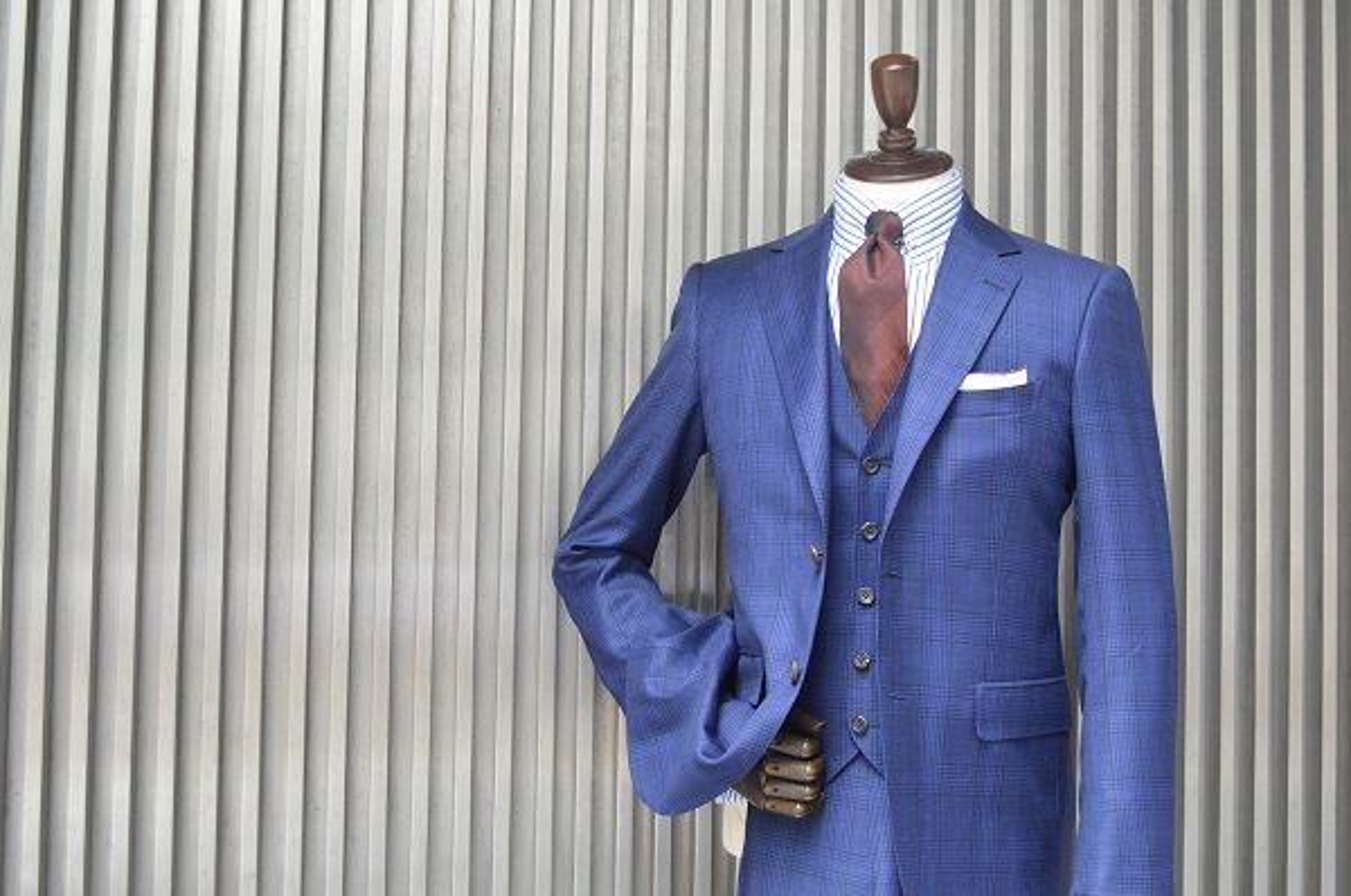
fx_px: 1630
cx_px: 676
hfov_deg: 45.0
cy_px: 448
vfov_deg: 30.7
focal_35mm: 44
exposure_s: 1/125
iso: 1600
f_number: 5.6
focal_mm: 29
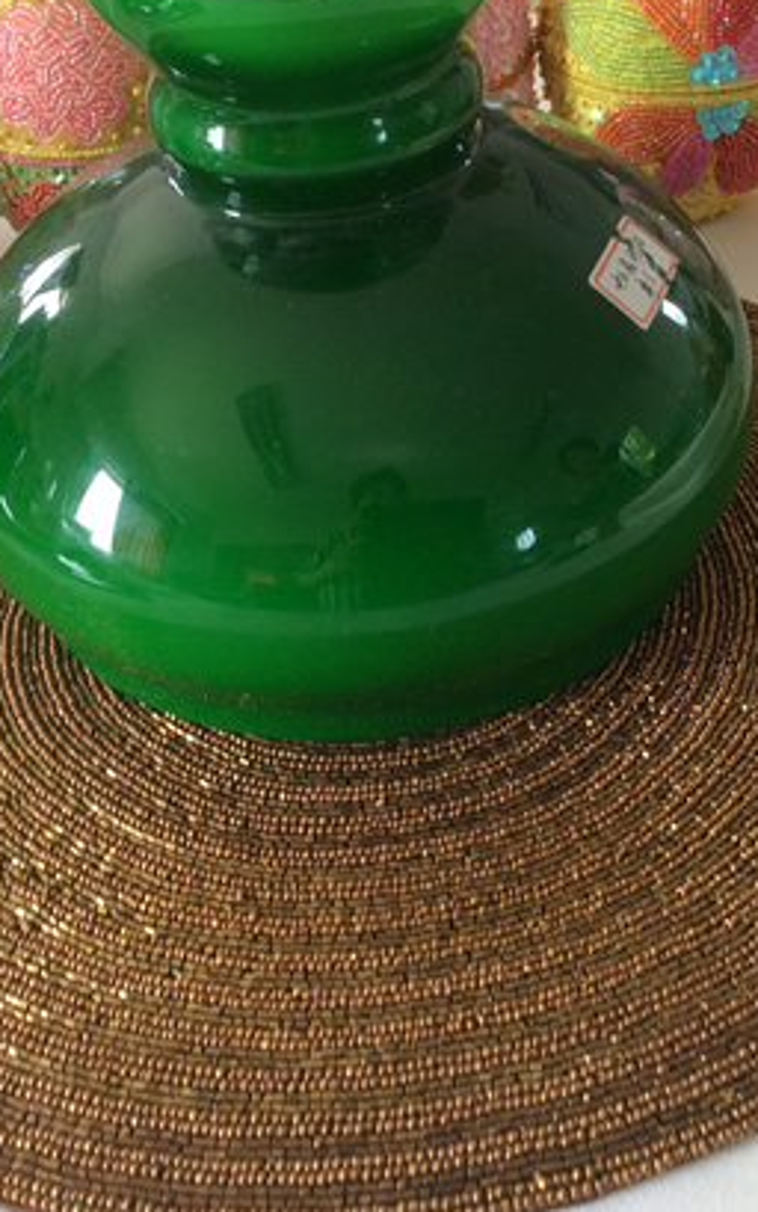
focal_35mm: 53
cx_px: 453
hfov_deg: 24.4
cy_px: 525
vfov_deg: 38.1
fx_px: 1750
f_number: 2.4
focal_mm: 3.3
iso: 40
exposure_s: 1/33
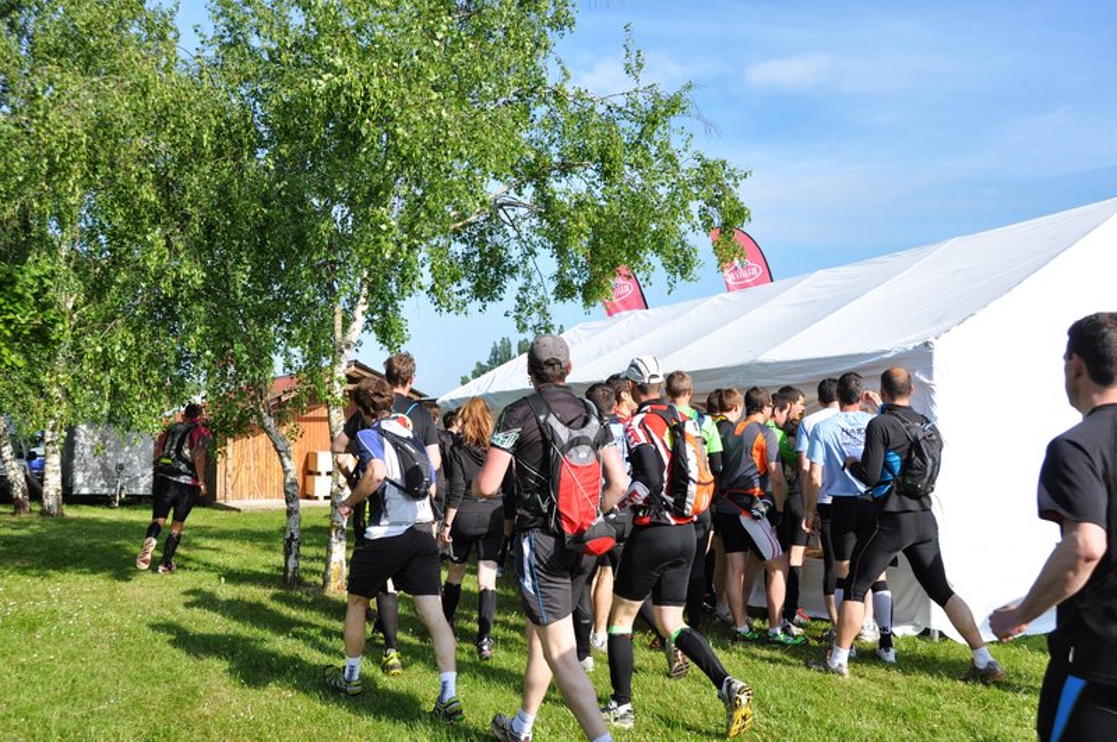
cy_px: 371
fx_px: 1022
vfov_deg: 39.9
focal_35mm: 33
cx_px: 558
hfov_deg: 57.3
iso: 400
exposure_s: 1/1600
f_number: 5.6
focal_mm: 22
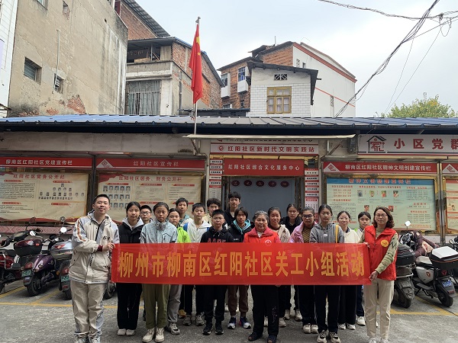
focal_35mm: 26
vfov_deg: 53.1
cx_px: 229
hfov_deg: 67.3
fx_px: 344
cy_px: 172
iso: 32
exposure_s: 1/122
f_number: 1.8
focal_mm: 4.25
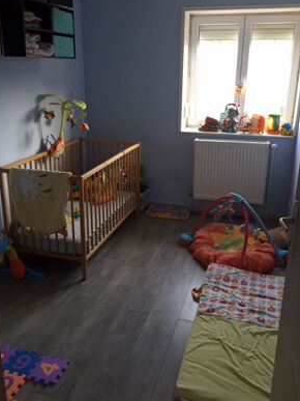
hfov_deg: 44.1
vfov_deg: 56.8
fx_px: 370
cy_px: 191
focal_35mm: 32
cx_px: 158
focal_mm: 4.15
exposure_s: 1/33
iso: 80
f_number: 2.2
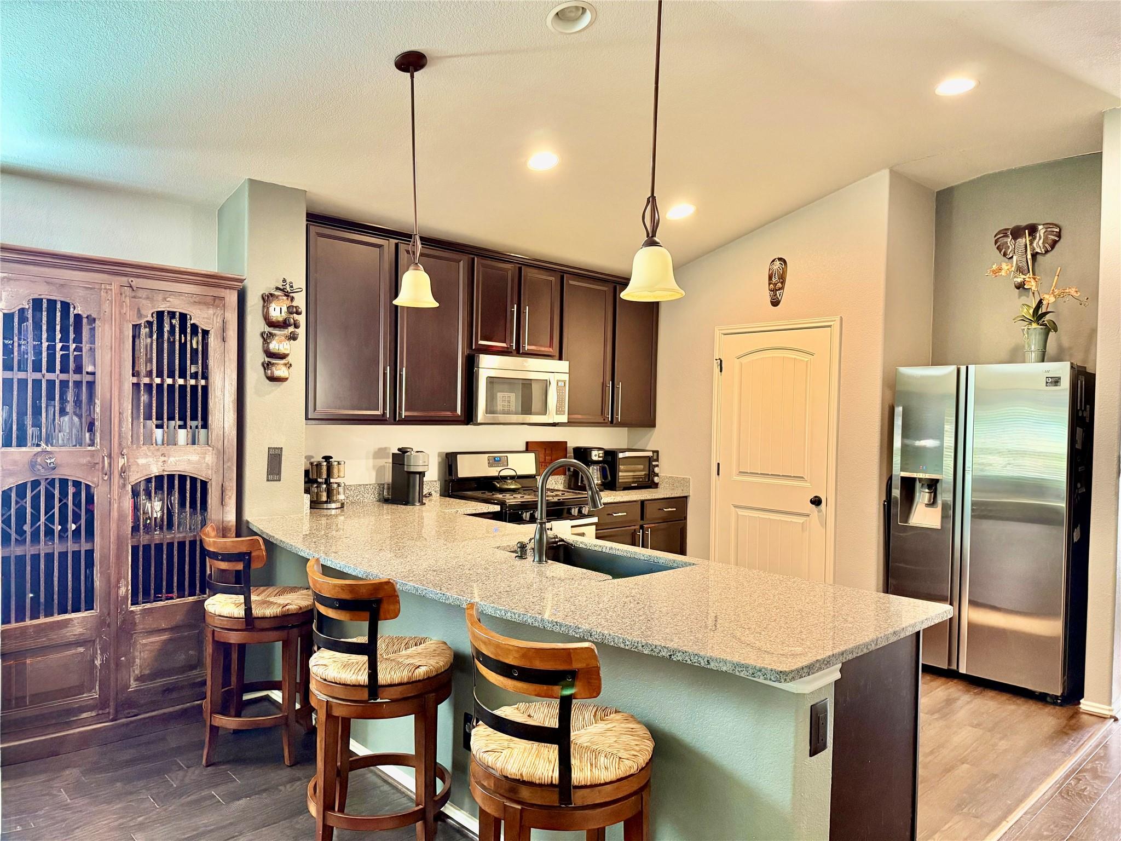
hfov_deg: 71.6
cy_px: 420
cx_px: 560
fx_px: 777
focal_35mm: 24
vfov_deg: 56.8
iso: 500
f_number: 1.78
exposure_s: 1/60
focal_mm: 6.76
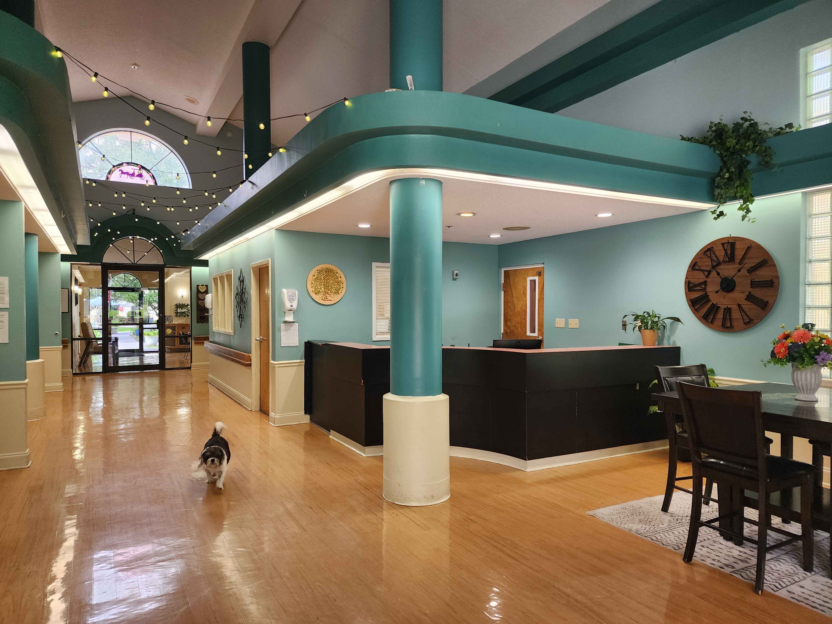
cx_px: 416
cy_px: 312
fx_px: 553
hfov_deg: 73.9
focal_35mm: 23
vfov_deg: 58.9
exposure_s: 1/120
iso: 200
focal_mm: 6.4
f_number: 1.8
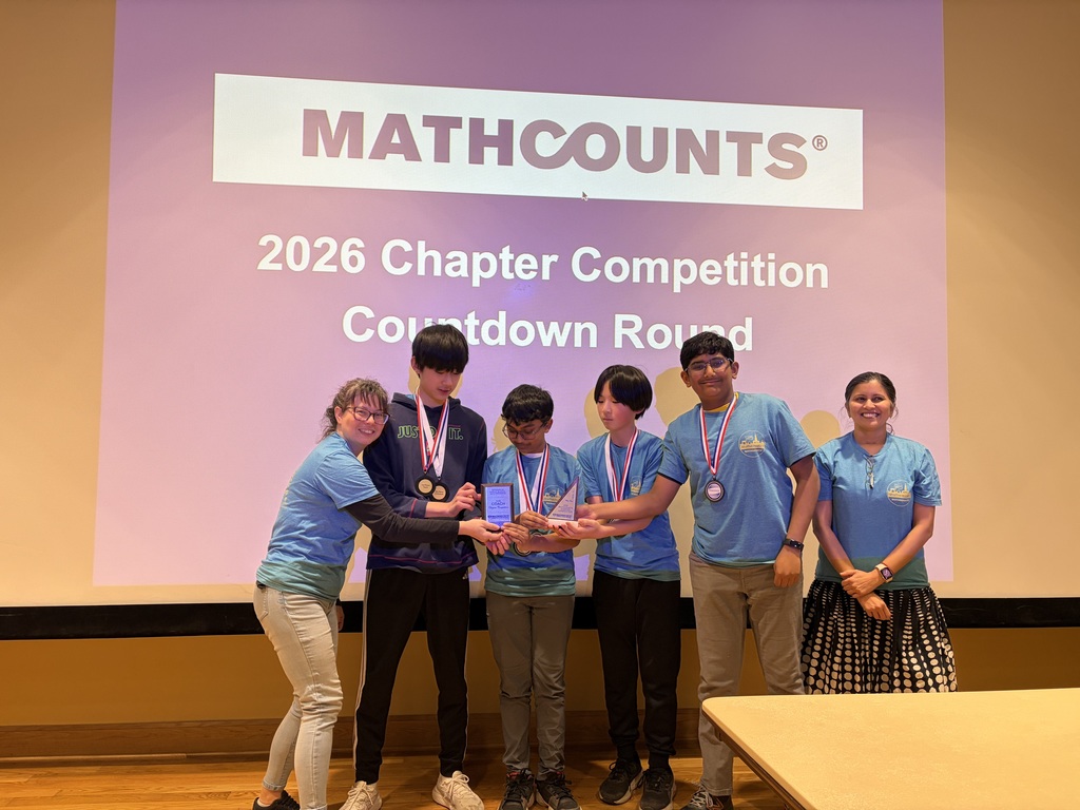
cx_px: 540
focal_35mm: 26
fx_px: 811
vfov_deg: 53.1
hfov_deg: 67.3
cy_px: 405
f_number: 1.6
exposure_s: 1/72
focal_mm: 5.96
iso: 125
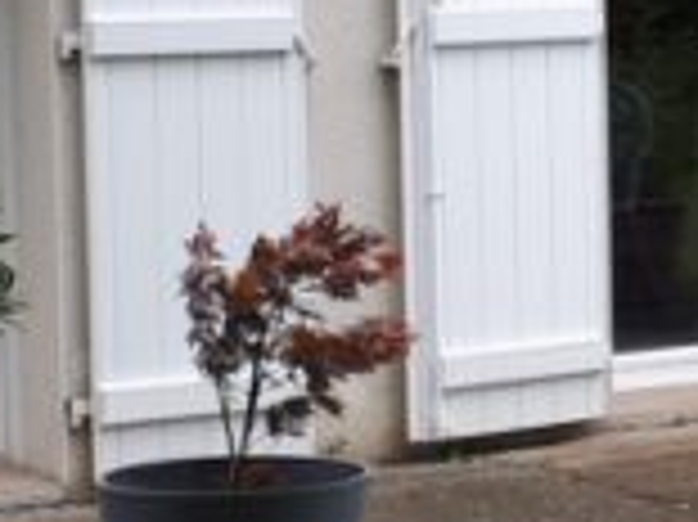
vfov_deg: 8.3
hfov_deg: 10.8
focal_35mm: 178
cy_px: 158
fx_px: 3586
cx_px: 1013
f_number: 1.9
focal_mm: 3.6
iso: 40
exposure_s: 1/290
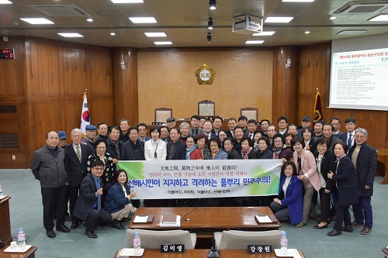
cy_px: 129
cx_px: 194
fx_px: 345
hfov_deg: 58.7
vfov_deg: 41.1
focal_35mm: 32
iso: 2800
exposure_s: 1/60
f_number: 8
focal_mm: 32
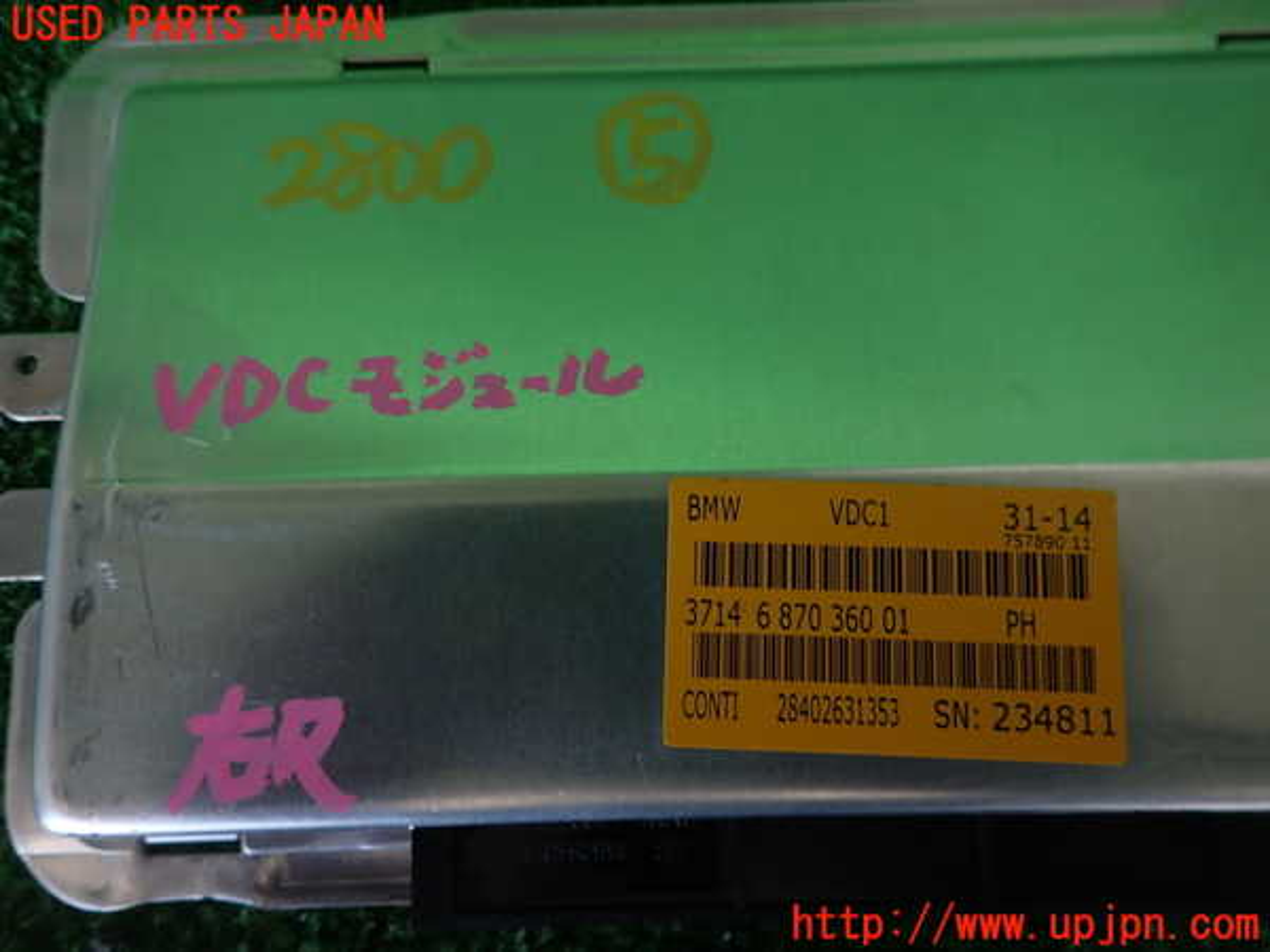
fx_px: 917
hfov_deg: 69.4
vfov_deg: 54.9
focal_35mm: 25
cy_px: 476
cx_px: 635
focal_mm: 4.5
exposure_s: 1/60
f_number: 2
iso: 200
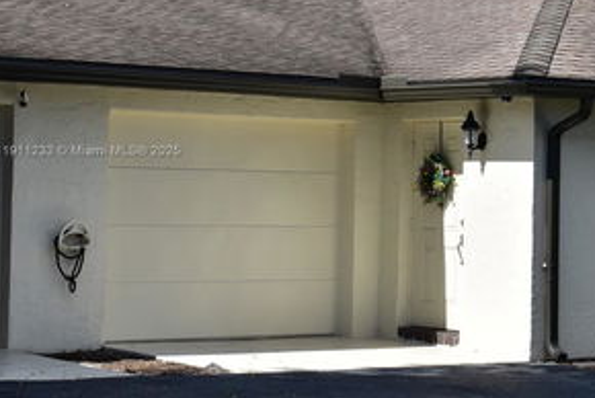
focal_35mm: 119
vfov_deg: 11.5
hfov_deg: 17.1
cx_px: 476
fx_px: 1969
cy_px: 152
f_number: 9
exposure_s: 1/320
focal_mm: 48
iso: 100
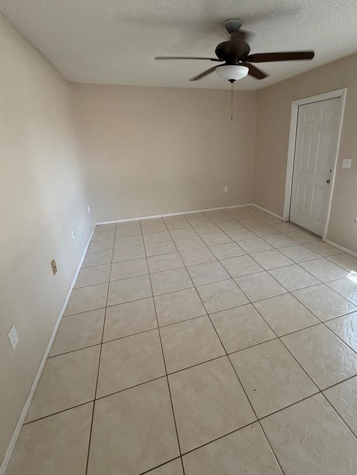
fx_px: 234
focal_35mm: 17
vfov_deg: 90.7
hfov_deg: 74.0
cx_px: 212
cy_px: 213
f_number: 2.2
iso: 200
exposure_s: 1/60
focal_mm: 2.22
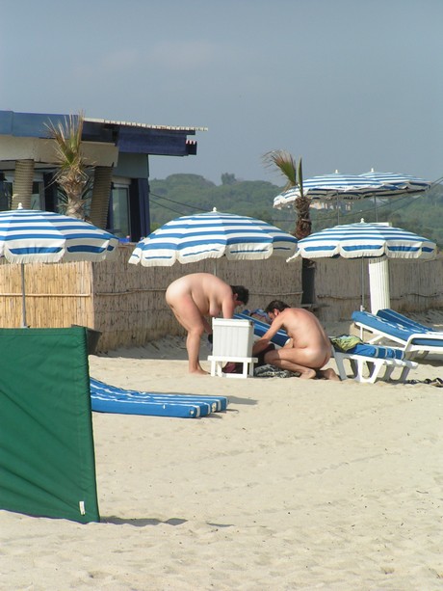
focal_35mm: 259
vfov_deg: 7.6
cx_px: 222
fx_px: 4418
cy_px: 296
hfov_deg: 5.7
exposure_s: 1/640
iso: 50
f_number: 5.6
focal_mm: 39.6
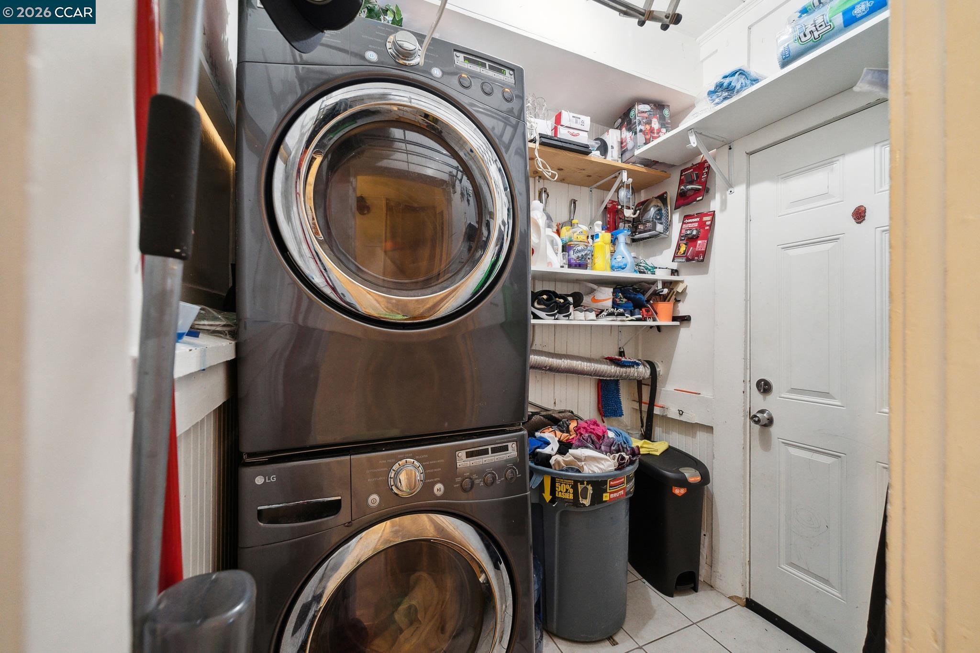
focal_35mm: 13
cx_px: 490
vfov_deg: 85.4
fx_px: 354
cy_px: 326
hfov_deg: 108.3
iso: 3200
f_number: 5.6
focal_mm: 13
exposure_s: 1/30
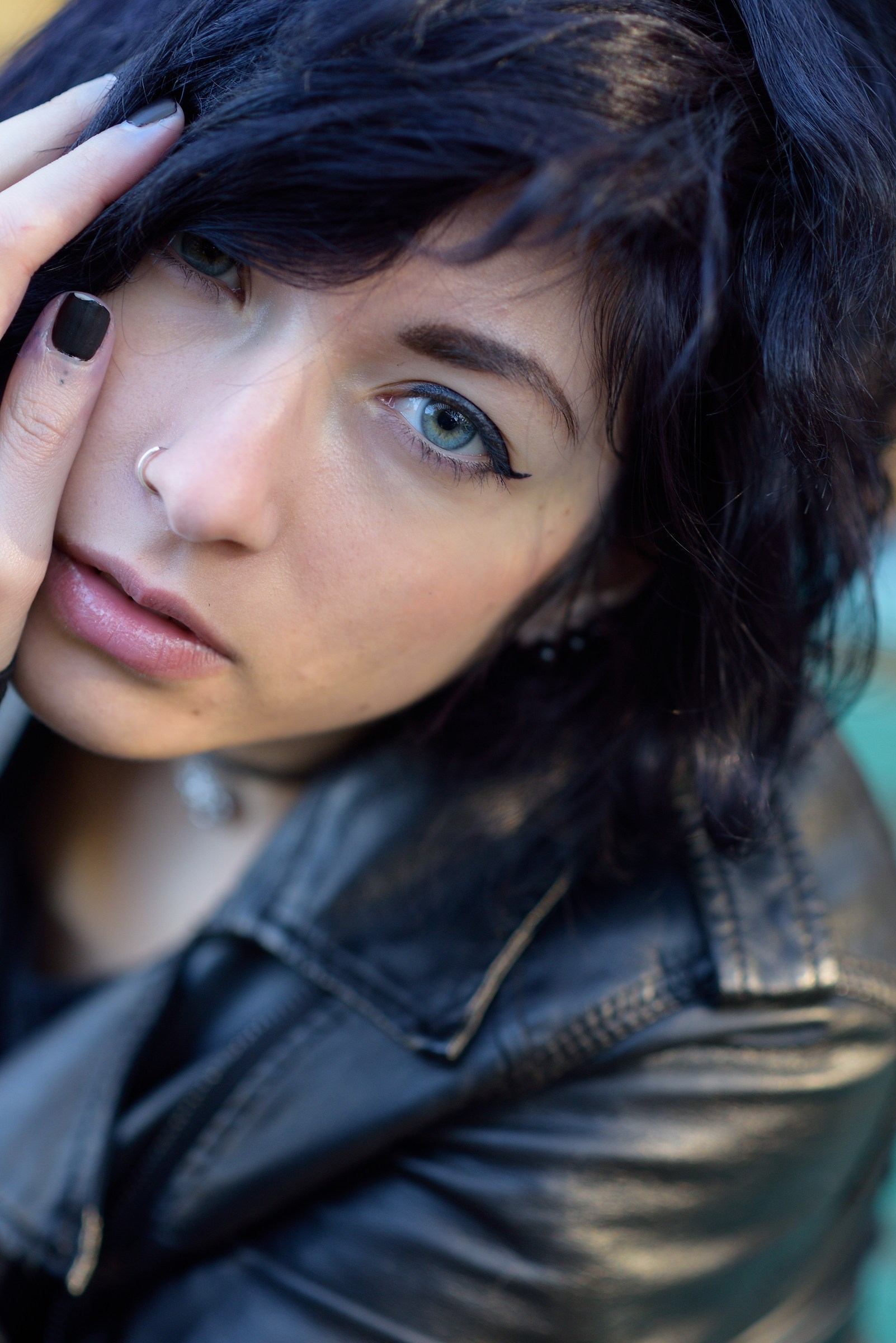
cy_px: 672
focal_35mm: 85
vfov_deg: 23.9
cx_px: 448
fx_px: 3170
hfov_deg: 16.1
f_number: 2.8
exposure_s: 1/250
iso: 800
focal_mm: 85
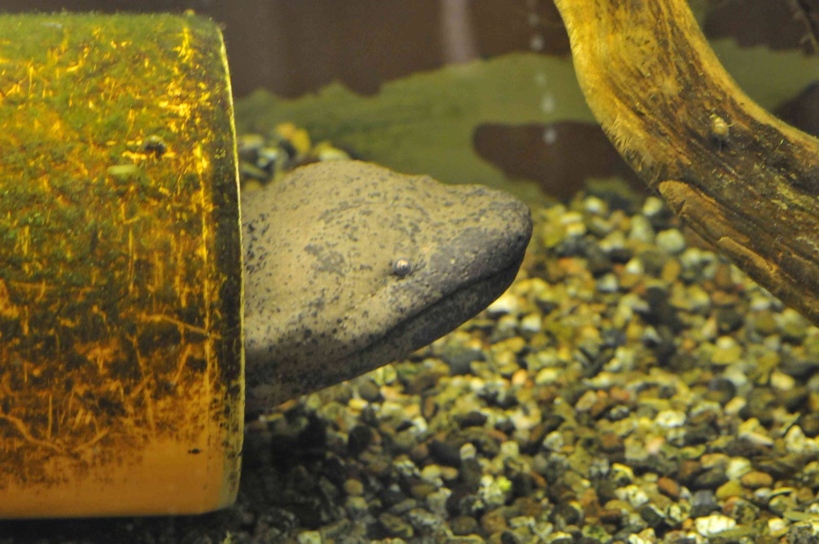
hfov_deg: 13.1
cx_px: 410
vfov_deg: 8.7
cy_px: 272
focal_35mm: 158
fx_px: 3579
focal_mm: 105
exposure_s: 1/10
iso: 1600
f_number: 6.3
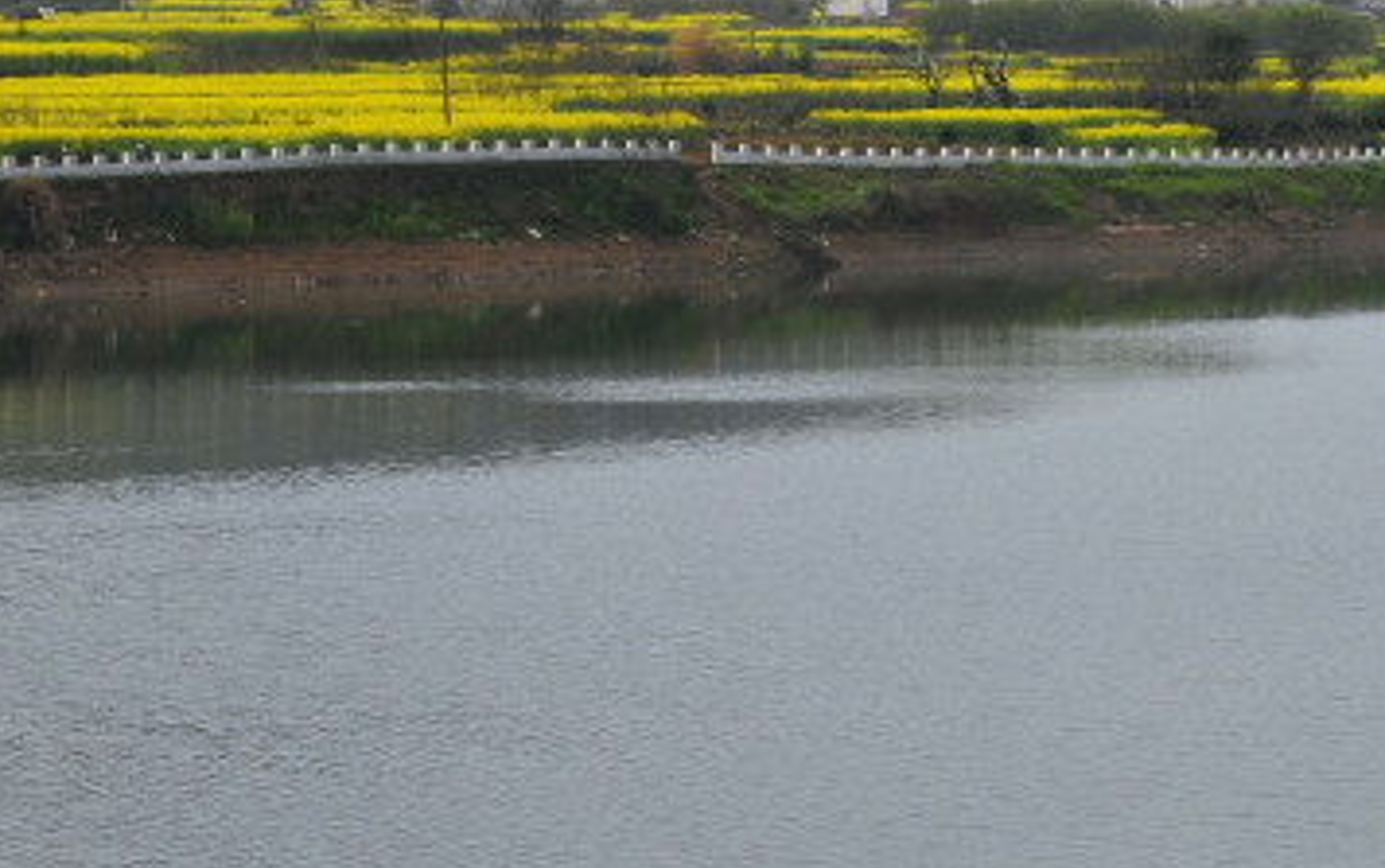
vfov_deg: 6.6
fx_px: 7458
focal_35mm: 197
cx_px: 1926
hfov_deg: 10.3
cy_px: 136
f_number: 11
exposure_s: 1/500
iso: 200
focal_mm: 45
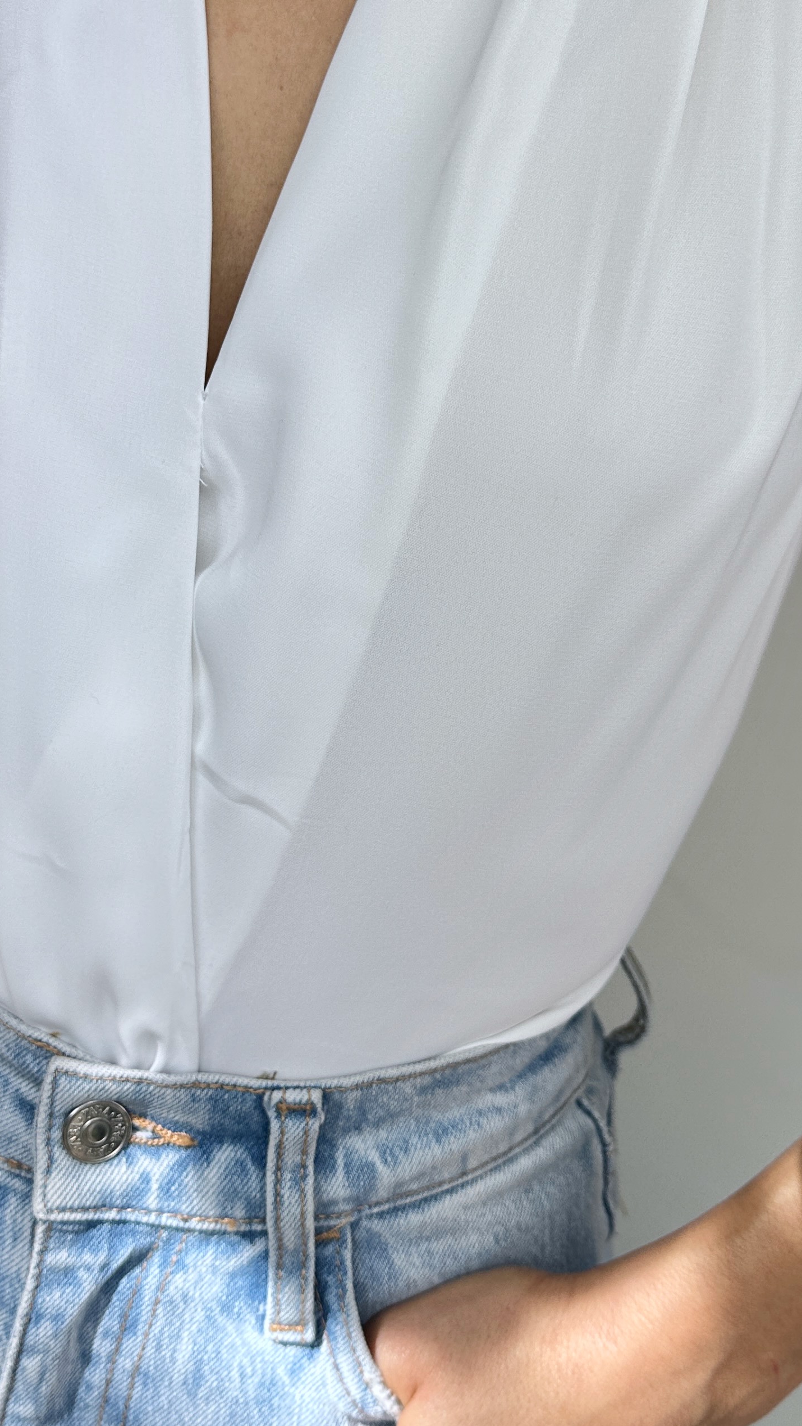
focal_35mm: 37
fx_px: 1399
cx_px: 369
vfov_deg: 53.1
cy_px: 497
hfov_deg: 32.0
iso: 80
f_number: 1.78
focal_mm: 6.86
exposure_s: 1/745
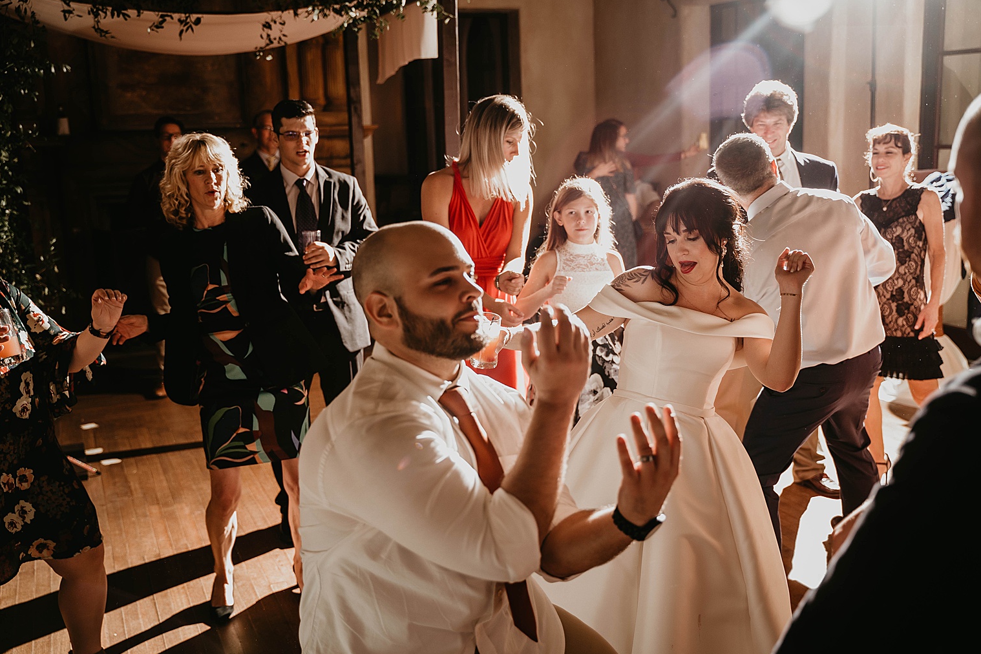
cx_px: 513
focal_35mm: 39
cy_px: 341
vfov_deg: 34.2
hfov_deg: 49.5
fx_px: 1063
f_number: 2.8
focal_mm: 37
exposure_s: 1/125
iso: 500
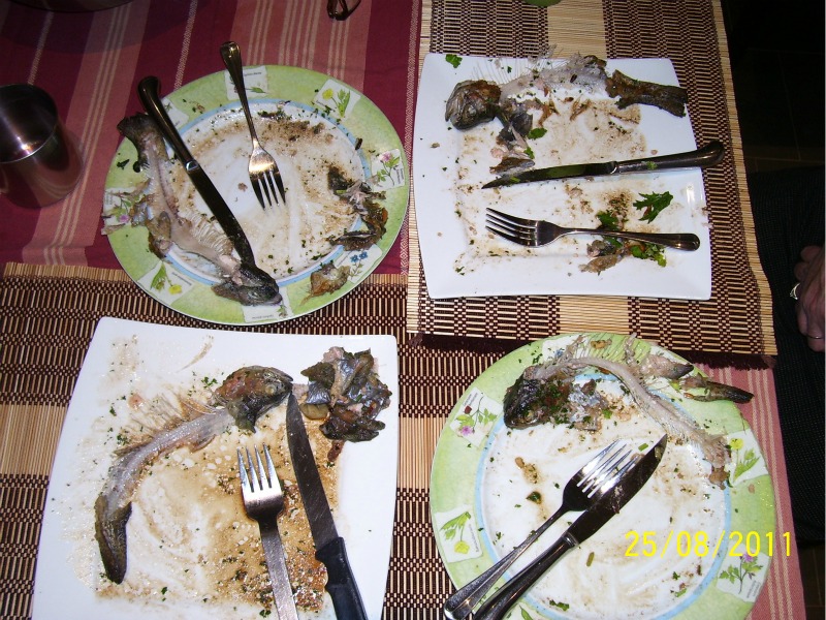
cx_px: 413
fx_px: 811
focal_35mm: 34
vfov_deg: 41.8
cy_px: 310
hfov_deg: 54.0
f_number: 2.7
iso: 80
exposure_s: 1/60
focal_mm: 5.6
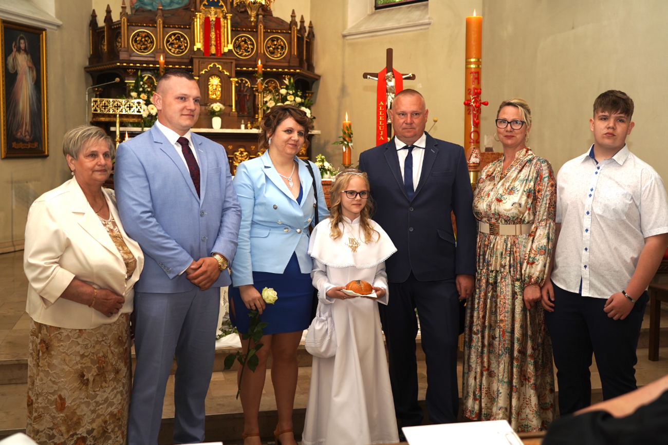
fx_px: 742
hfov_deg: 48.5
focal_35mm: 40
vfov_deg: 33.4
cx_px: 334
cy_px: 222
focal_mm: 40
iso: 400
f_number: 4
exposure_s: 1/100
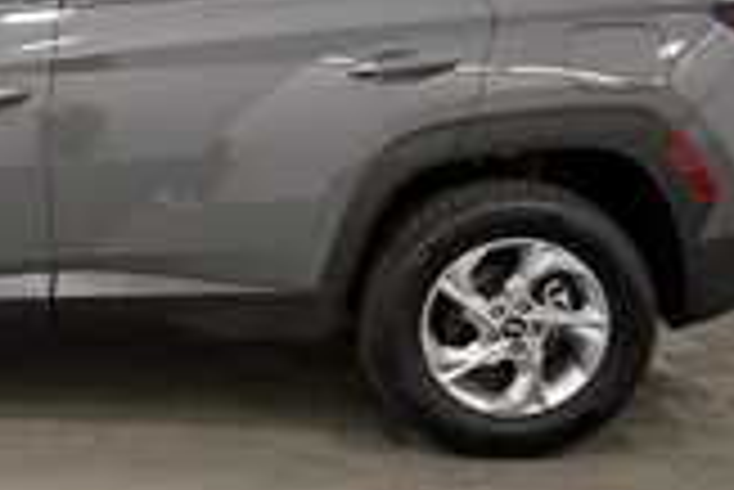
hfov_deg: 34.0
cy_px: 155
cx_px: 23
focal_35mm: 54
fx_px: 1102
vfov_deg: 25.0
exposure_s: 1/125
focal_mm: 15
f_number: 5
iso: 800
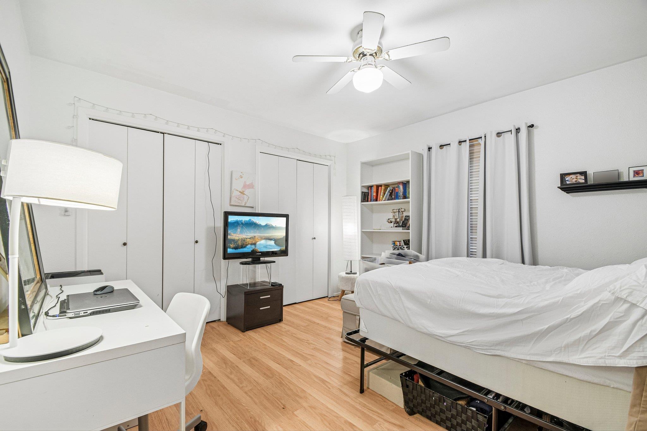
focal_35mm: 15
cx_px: 324
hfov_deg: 100.4
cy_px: 216
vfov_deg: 77.3
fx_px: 270
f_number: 8
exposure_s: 1/8
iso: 400
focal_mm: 10
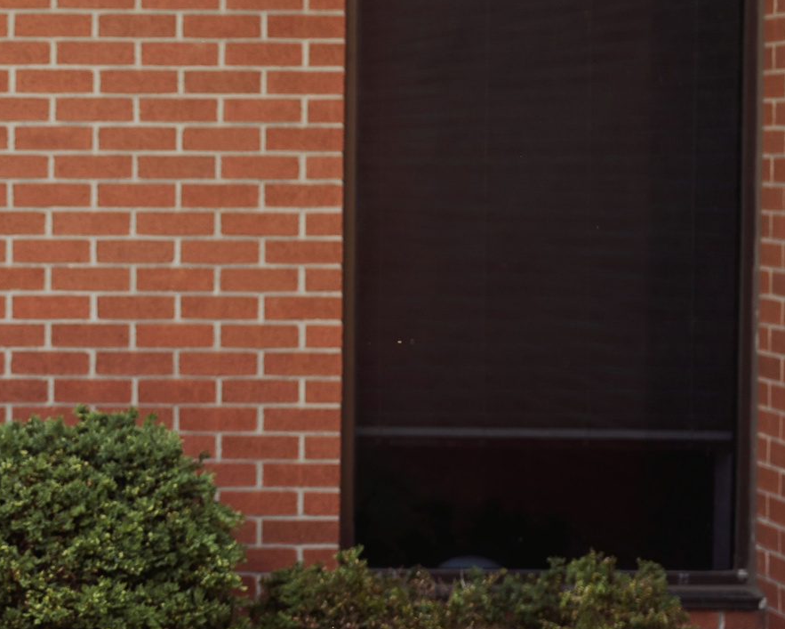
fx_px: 3161
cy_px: 298
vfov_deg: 11.4
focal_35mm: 136
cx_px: -177
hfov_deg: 13.7
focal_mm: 50
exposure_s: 1/1600
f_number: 1.8
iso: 100
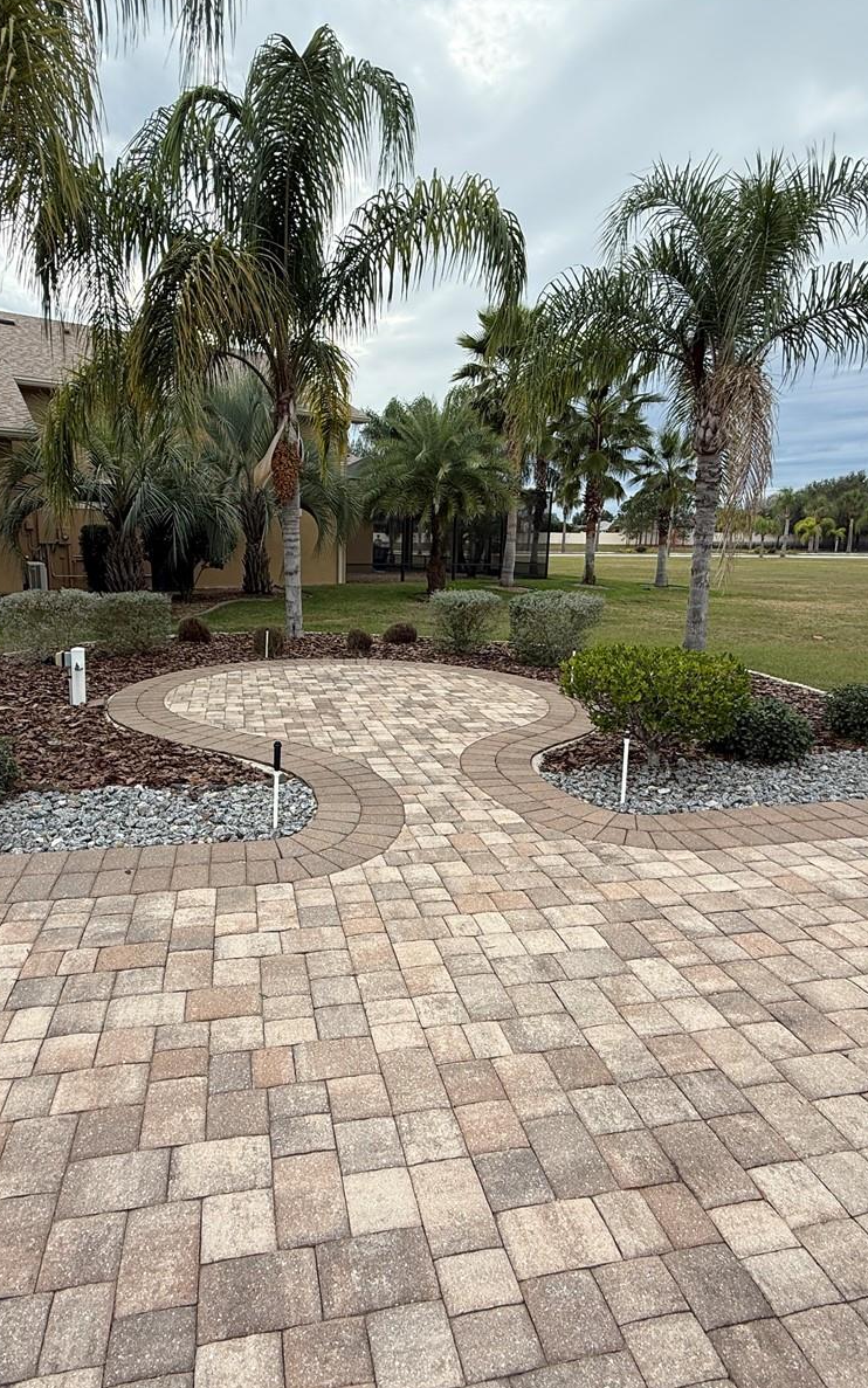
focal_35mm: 20
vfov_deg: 85.1
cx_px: 397
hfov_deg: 59.6
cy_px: 693
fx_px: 757
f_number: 2.2
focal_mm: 2.22
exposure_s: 1/264
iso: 50
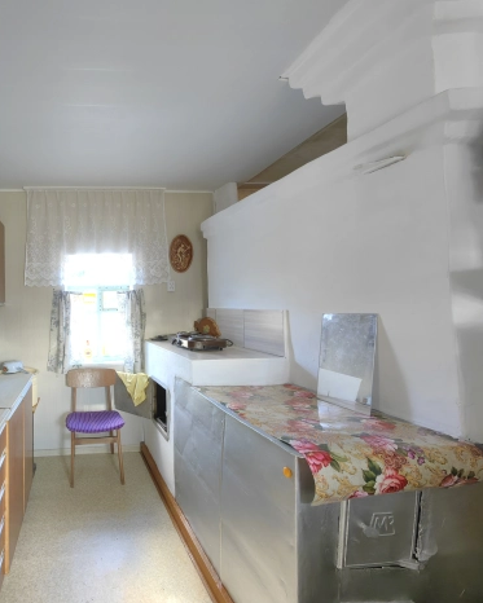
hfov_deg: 69.3
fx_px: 304
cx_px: 95
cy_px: 302
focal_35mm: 17
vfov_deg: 89.6
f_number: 2.2
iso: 200
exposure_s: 1/50.2
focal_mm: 1.76
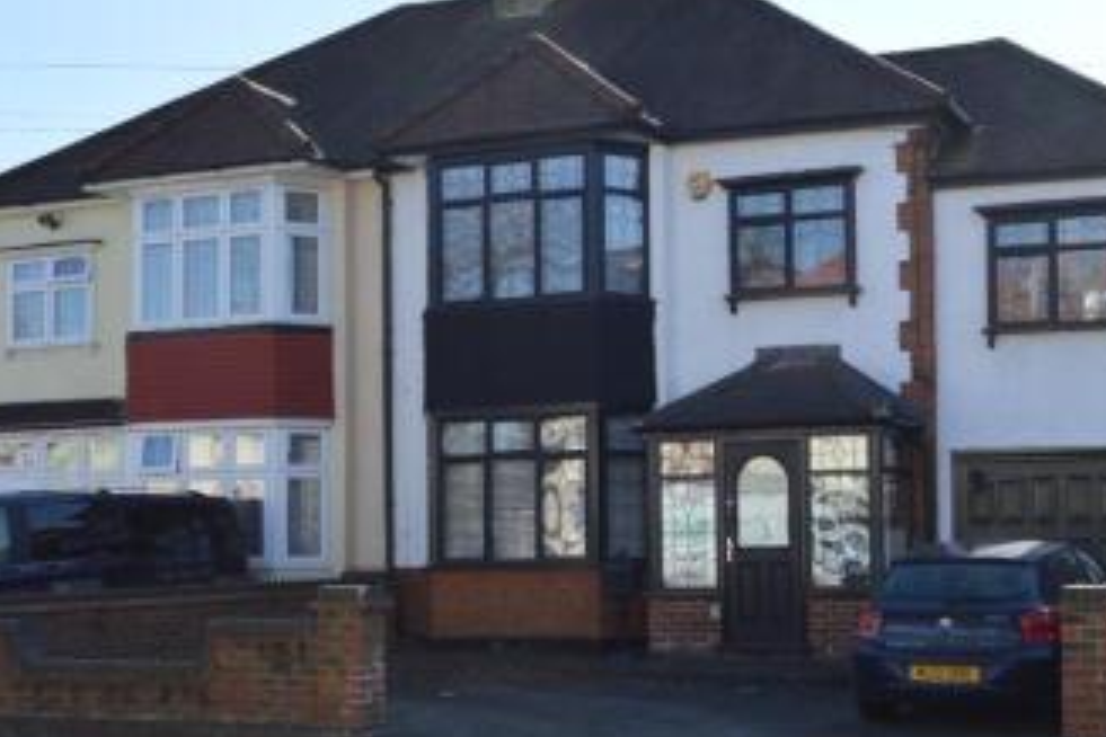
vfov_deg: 28.1
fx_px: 1475
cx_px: 690
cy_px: 394
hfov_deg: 40.8
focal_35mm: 48
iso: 100
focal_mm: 22
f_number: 7.1
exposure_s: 1/200
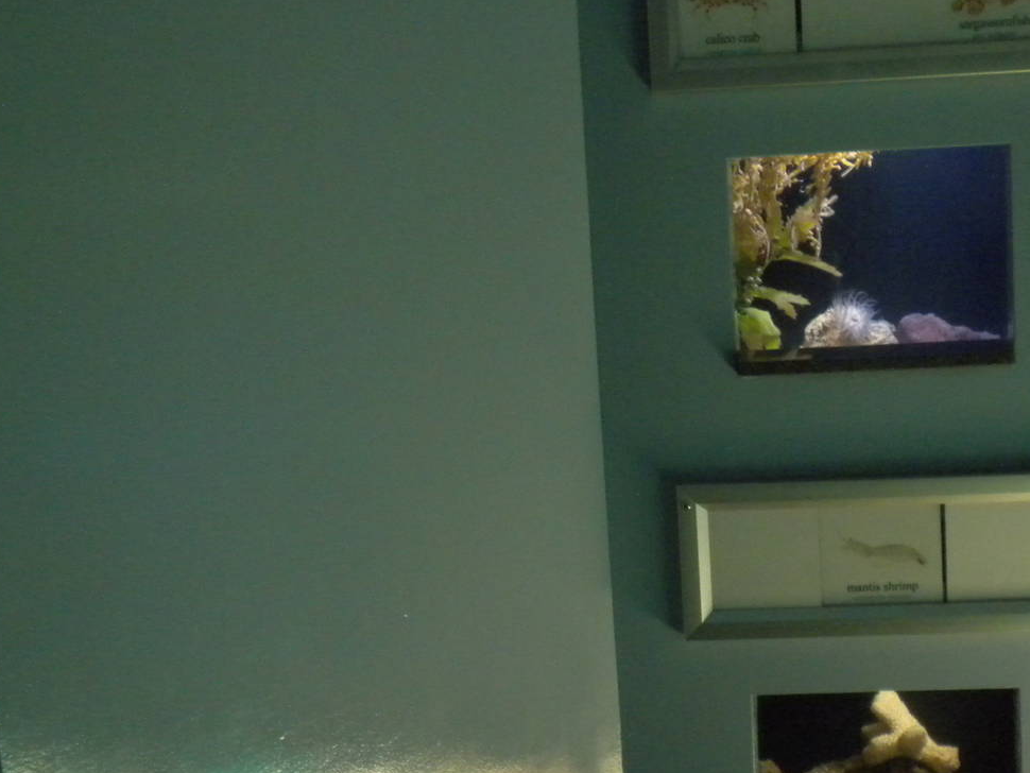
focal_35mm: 61
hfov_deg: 31.3
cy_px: 463
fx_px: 1816
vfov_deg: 24.0
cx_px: 716
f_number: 3.5
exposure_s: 1/12.8
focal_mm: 6.6
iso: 400
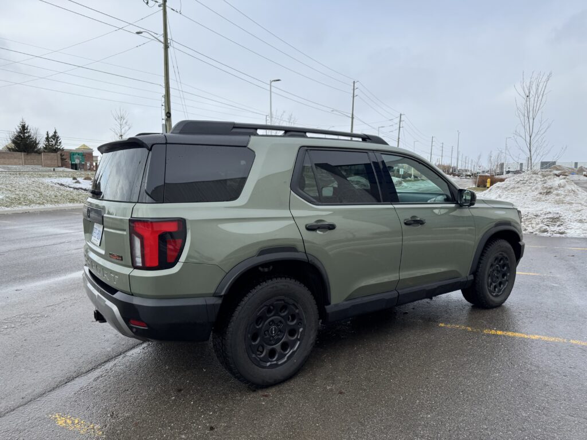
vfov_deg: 56.8
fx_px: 407
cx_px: 294
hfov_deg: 71.6
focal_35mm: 24
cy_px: 220
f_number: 1.78
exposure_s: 1/2833
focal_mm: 6.76
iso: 80
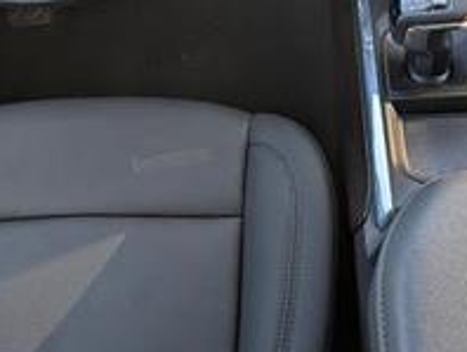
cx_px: 323
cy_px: -47
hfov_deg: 31.3
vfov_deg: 22.5
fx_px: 824
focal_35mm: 61
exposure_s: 1/130
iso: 87
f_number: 1.68
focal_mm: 6.9
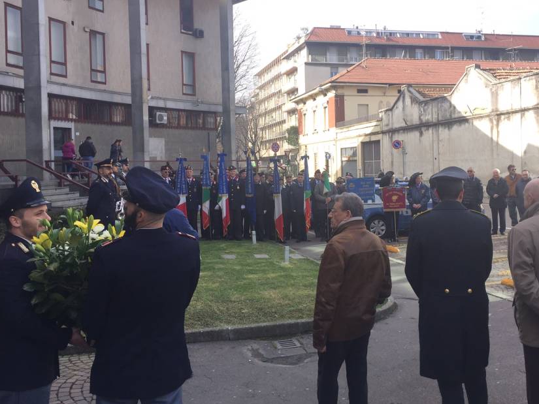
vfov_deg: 39.5
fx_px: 561
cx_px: 298
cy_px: 166
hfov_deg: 51.3
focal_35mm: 36
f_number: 2.2
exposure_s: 1/482
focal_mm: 4.15
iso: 32
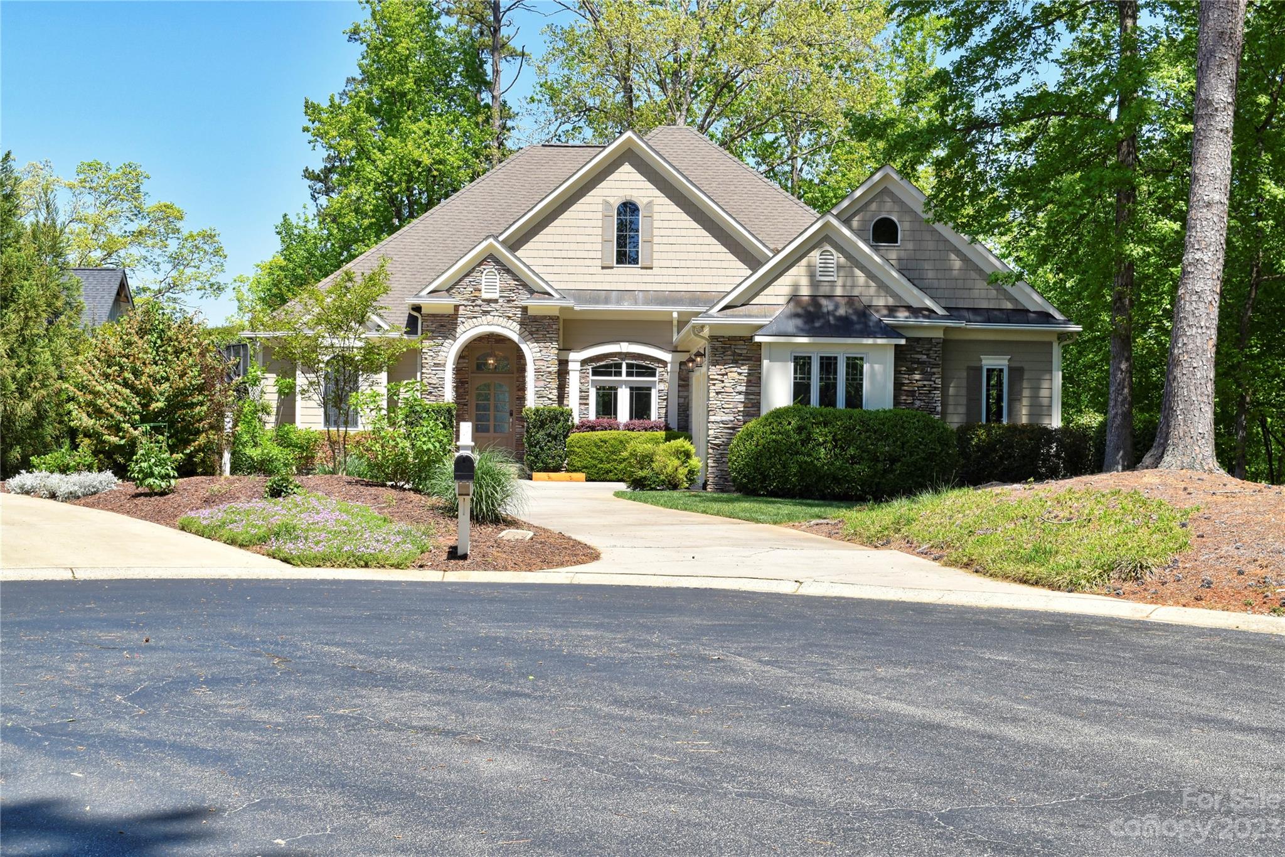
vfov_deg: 23.8
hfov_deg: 35.1
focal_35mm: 57
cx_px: 642
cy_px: 428
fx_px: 2034
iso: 200
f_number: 9
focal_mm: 38
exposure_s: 1/320
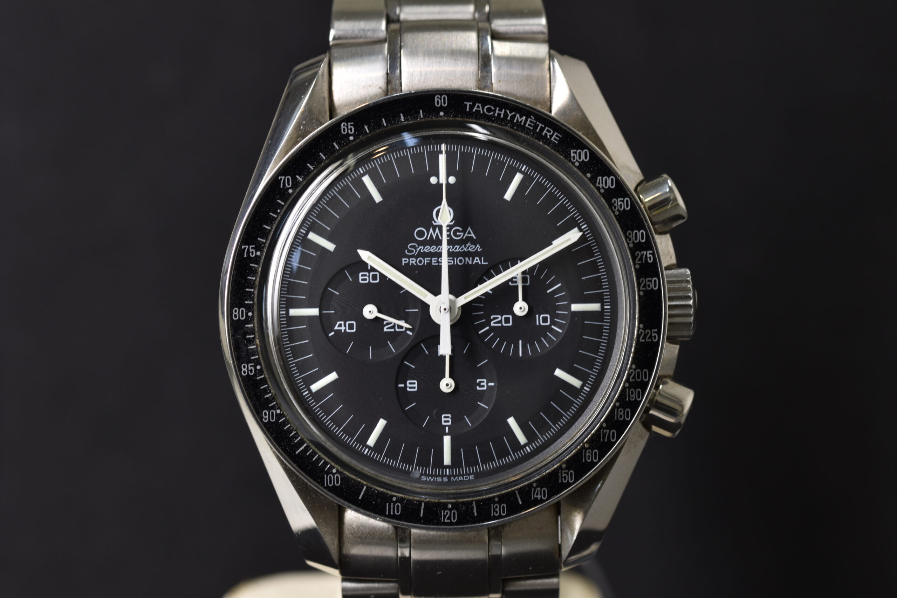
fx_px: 3364
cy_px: 299
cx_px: 448
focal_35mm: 135
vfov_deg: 10.2
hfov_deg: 15.2
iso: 100
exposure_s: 1/20
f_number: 8
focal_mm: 90
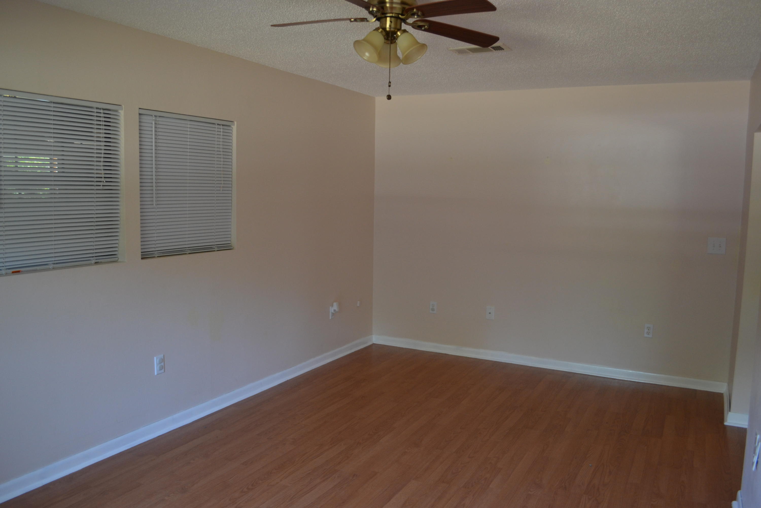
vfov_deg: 47.9
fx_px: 571
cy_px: 254
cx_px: 380
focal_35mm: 27
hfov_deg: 67.4
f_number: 3.5
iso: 400
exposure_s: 1/50
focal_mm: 18
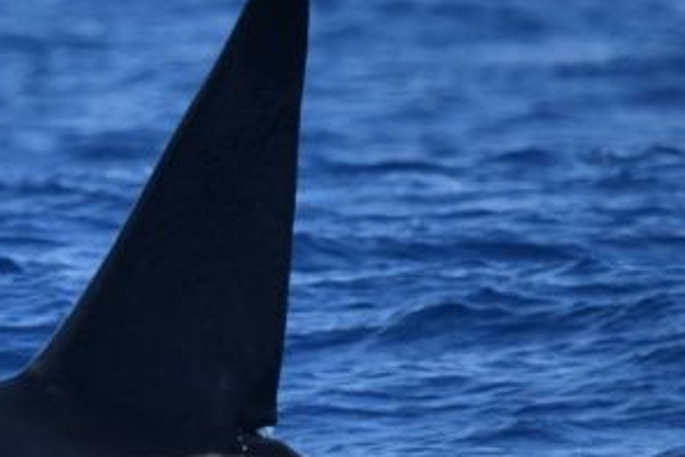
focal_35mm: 1635
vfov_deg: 0.8
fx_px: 31108
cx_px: -210
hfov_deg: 1.3
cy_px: 115
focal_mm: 600
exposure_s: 1/8000
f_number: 6.3
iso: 1600
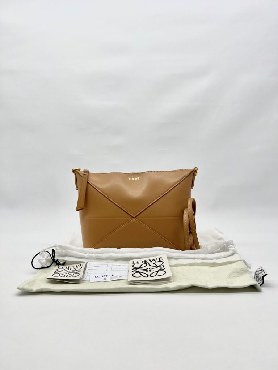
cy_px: 185
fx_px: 278
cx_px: 139
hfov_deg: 53.1
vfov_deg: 67.3
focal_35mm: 26
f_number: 1.5
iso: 50
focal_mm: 5.7
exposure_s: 1/309
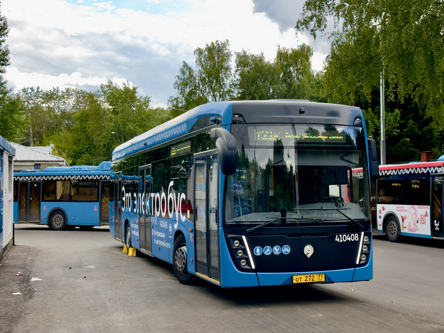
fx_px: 616
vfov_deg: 30.3
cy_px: 166
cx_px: 222
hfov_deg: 39.7
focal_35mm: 48
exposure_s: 1/552
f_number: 1.78
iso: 64
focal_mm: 6.86
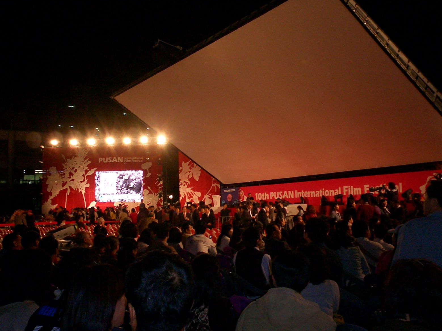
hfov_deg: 49.0
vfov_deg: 37.7
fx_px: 485
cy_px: 166
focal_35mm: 38
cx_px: 222
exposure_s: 1/40
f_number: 3.5
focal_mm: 5.6
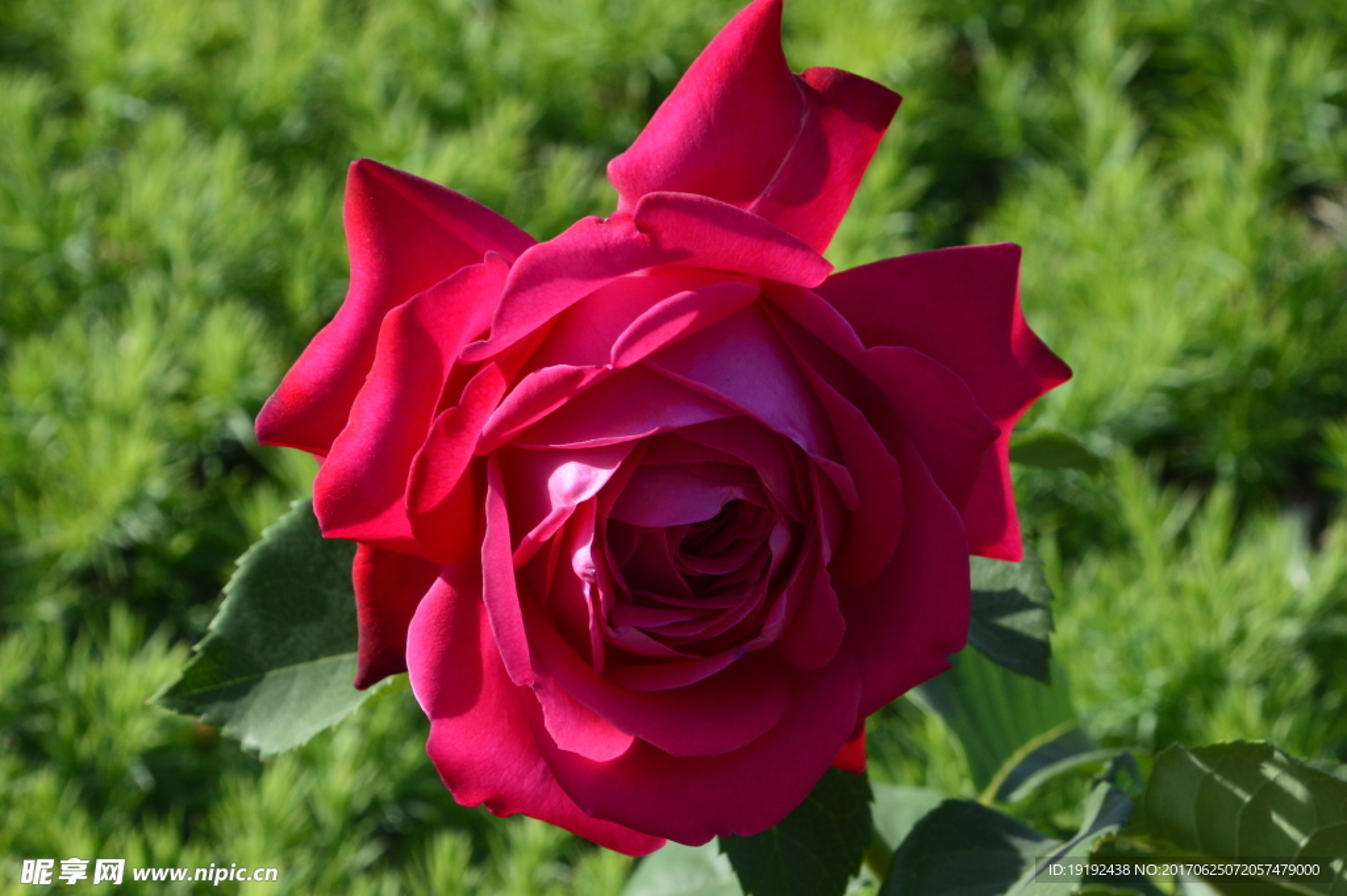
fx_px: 7851
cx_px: 674
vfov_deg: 6.5
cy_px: 448
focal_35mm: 210
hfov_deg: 9.8
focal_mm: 140
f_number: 18
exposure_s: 1/250
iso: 720
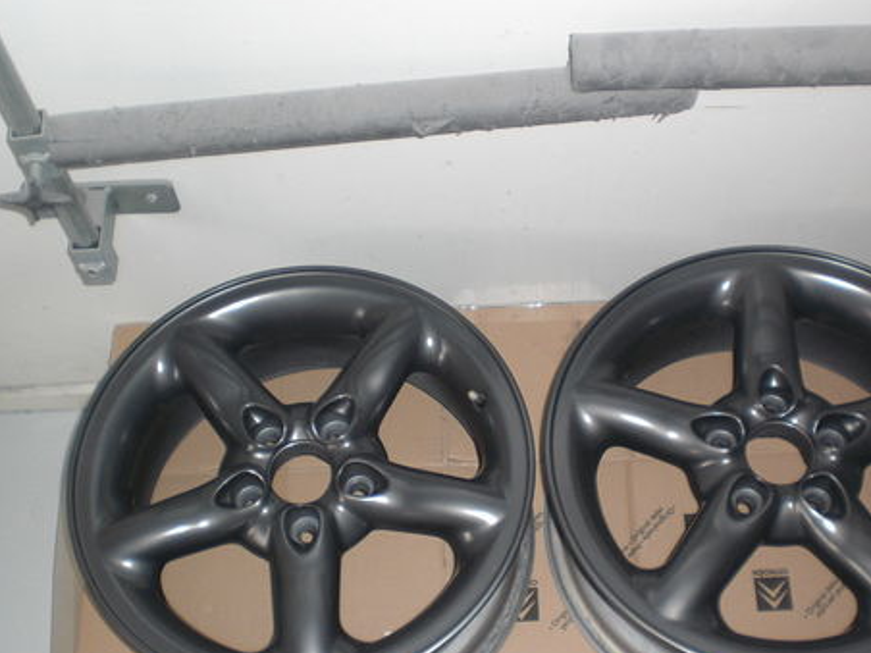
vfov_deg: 28.5
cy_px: 374
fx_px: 1283
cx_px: 474
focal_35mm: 51
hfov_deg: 37.5
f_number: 3.1
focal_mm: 6.3
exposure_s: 1/60
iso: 100
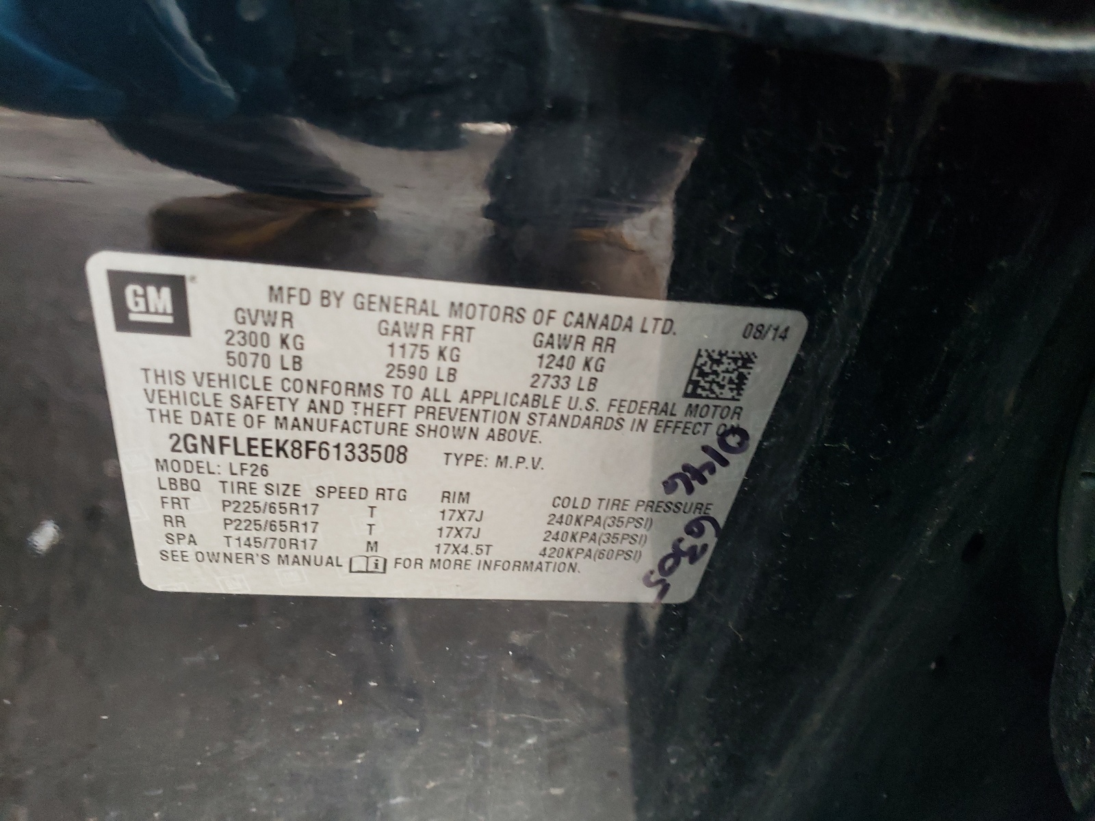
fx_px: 822
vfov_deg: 53.1
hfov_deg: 67.3
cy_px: 410
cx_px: 548
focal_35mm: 26
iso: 292
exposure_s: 1/40
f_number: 1.5
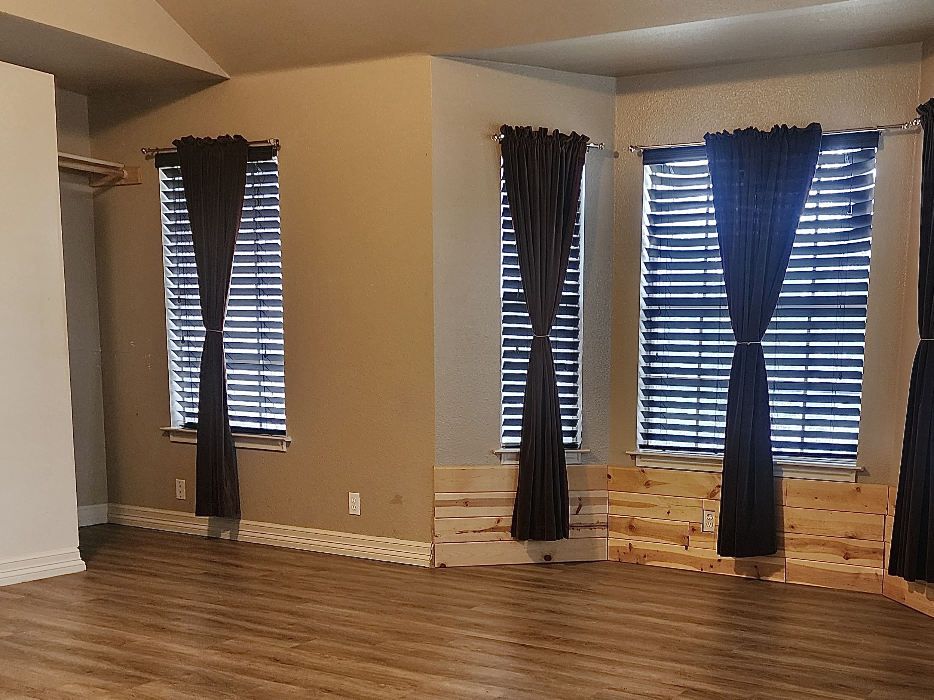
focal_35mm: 36
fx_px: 971
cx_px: 675
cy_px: 539
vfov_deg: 38.5
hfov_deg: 49.7
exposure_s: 1/40
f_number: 1.8
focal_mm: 6.4
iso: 640
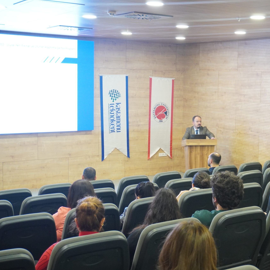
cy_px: 135
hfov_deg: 30.3
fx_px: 491
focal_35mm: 56
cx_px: 200
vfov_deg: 30.7
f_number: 4.5
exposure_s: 1/40
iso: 1600
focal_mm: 29
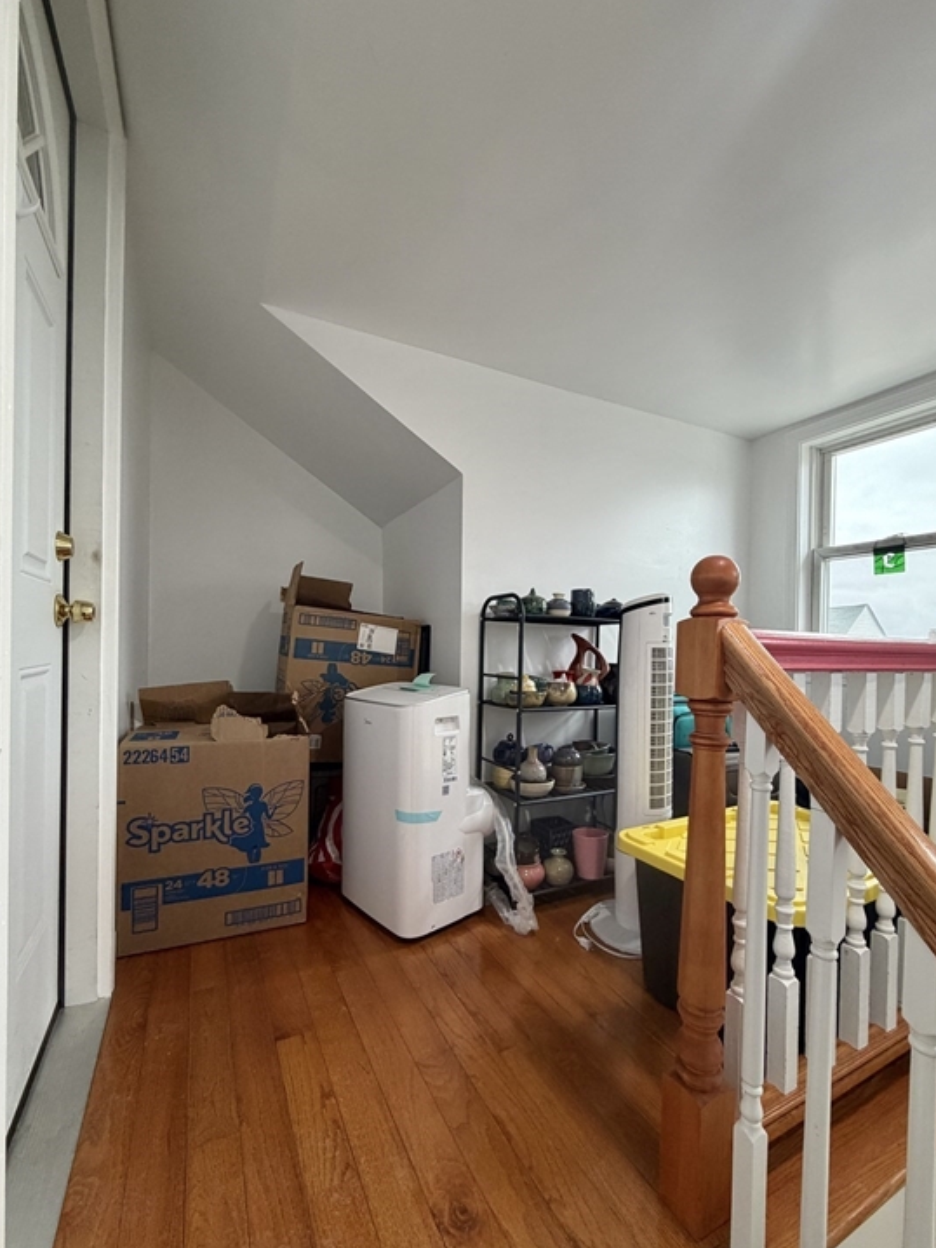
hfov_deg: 81.7
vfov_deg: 98.1
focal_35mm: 15
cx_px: 489
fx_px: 541
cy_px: 654
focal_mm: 2.22
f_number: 2.2
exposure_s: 1/60
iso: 250
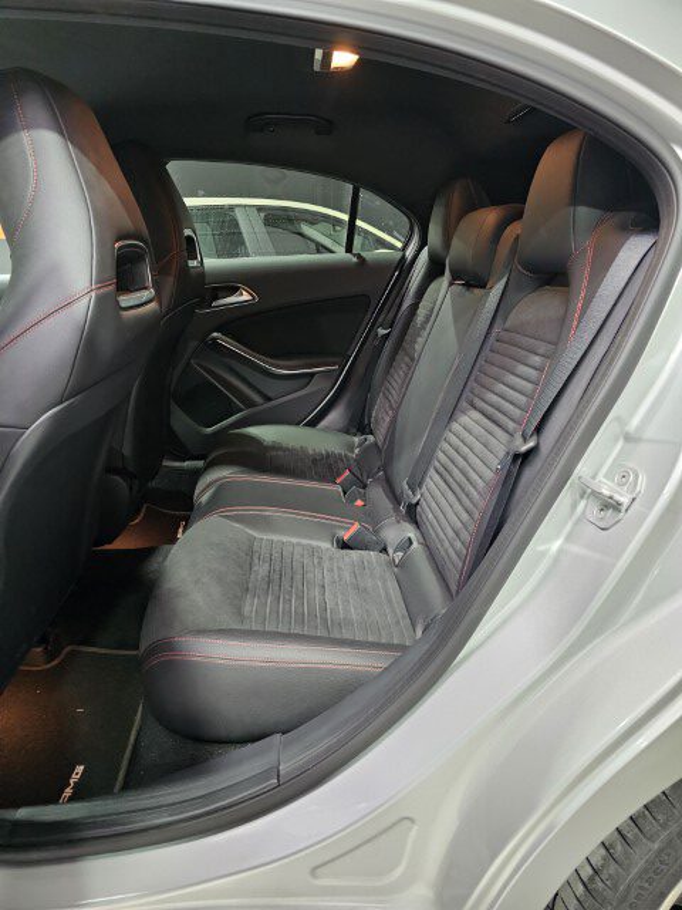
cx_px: 341
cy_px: 455
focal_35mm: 23
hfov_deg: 58.9
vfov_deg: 73.9
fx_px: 604
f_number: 1.7
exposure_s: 1/100
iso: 1000
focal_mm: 6.3
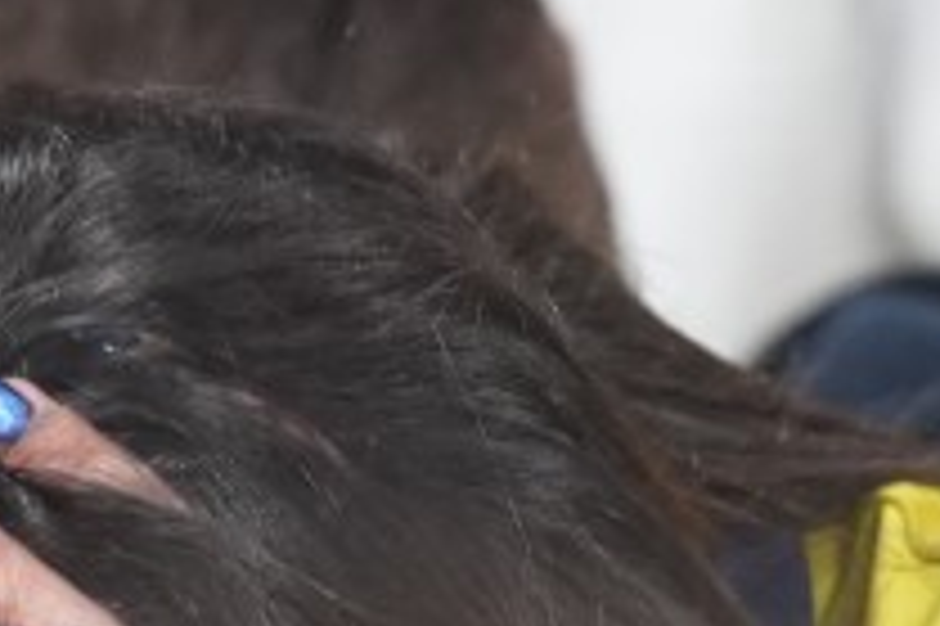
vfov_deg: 0.9
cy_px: 1038
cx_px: 63
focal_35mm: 1493
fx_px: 38952
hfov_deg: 1.4
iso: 2000
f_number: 2.8
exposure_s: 1/500
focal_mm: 200
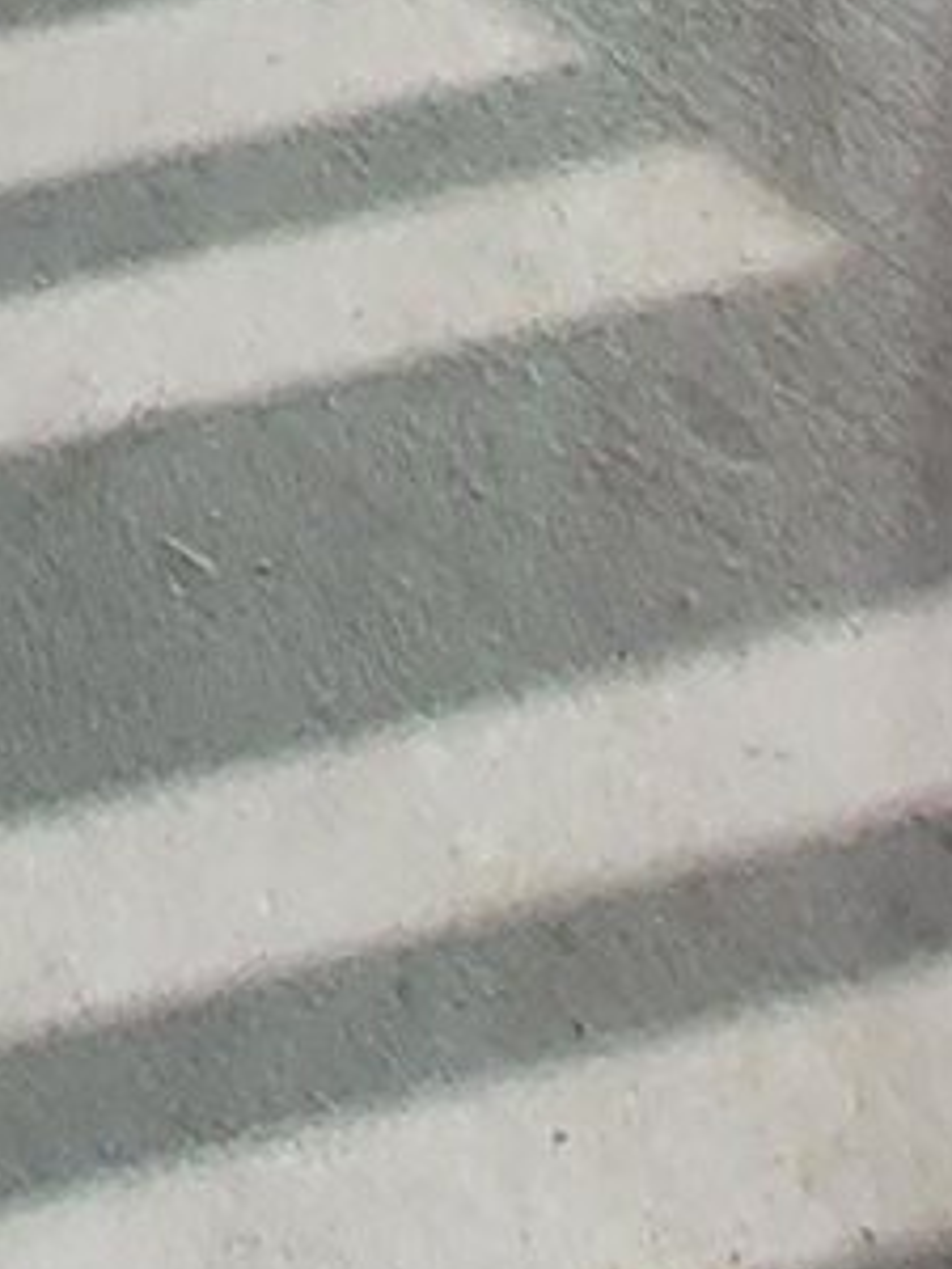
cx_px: -715
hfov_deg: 13.4
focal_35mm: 100
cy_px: -2800
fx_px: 3667
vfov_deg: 10.6
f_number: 2.2
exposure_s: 1/2111
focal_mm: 2.2
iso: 64
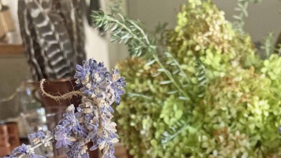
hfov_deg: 36.0
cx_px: 141
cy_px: 242
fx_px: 432
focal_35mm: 58
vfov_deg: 18.3
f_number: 1.5
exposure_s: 1/114
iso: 125
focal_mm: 5.7
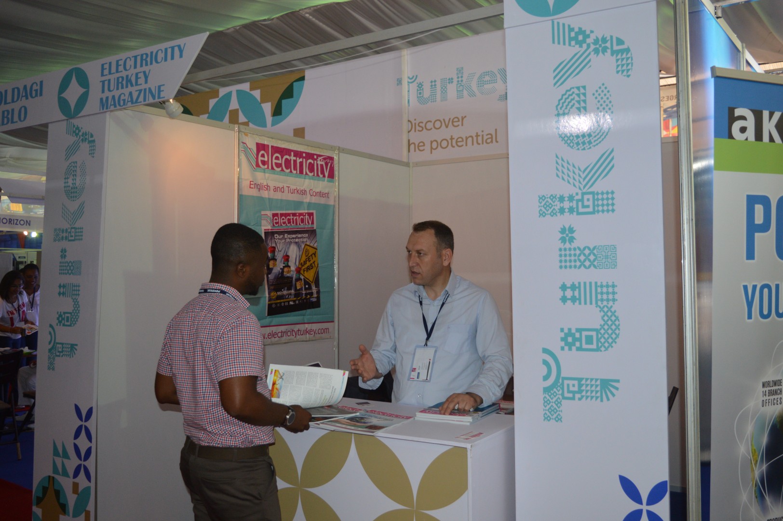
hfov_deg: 55.1
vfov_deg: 38.3
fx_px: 750
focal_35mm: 34
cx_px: 392
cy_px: 260
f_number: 3.8
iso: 640
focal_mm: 23
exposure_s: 1/60
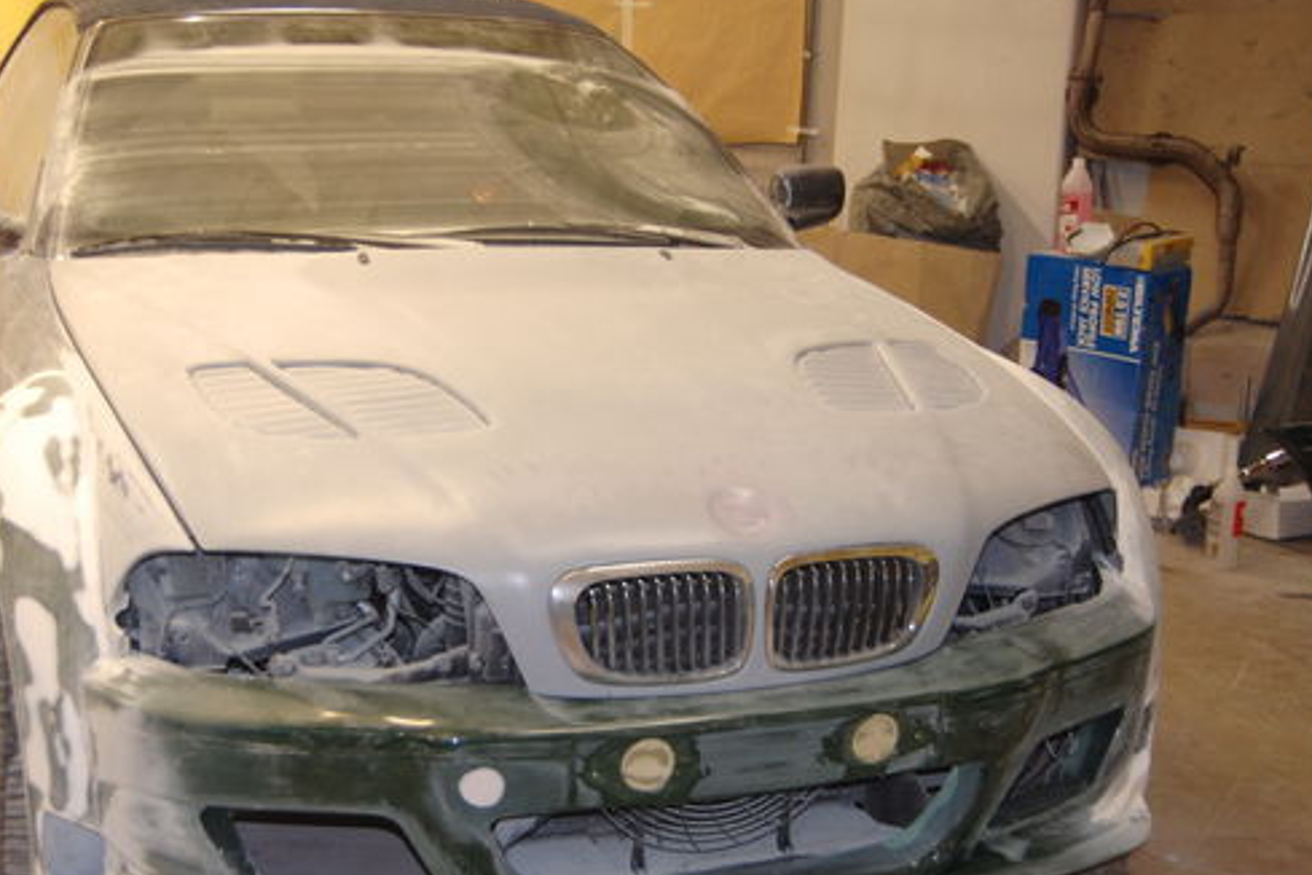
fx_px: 1859
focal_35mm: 51
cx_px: 529
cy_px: 488
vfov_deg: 26.5
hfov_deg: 38.7
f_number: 4.2
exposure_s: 1/13
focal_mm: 26
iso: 400
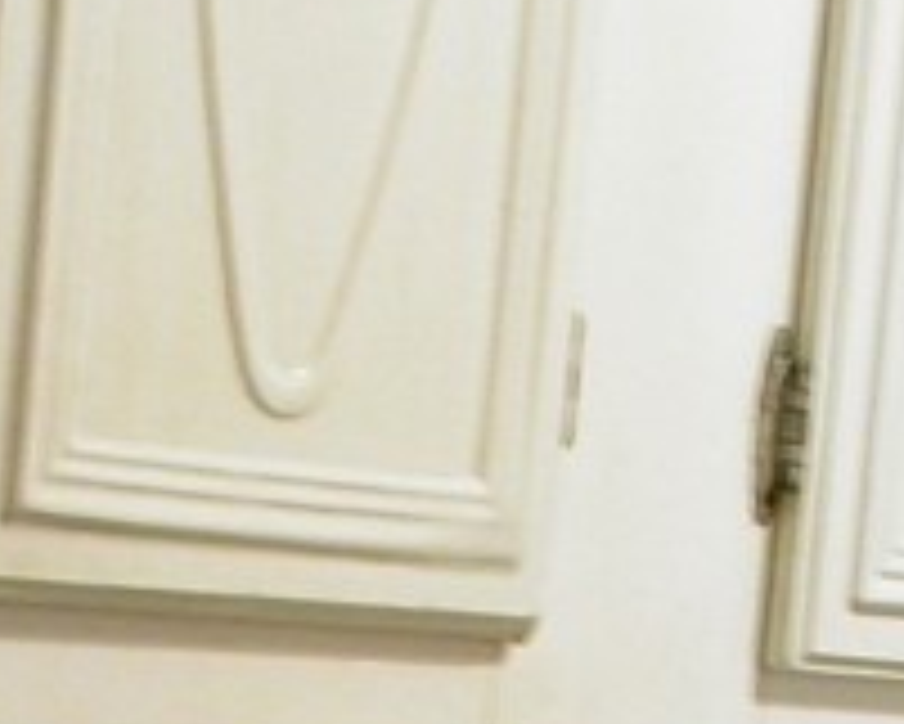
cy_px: 1583
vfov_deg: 7.7
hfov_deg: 10.2
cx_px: 234
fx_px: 5059
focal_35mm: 189
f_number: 2.6
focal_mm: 7.85
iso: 100
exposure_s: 1/11.1
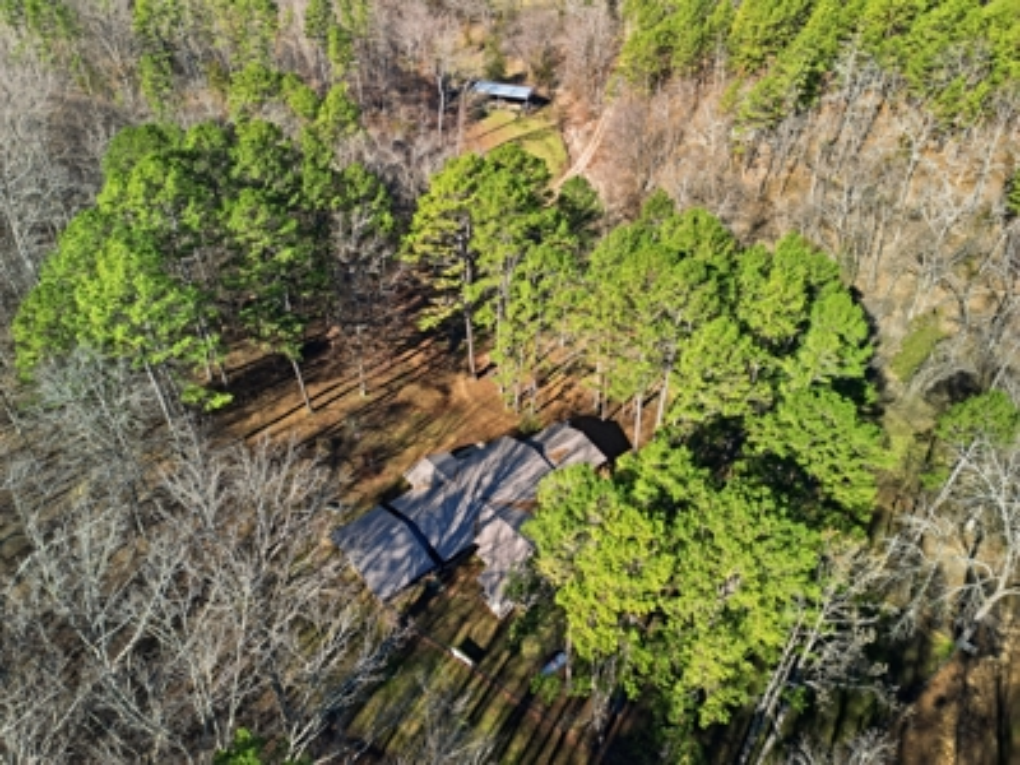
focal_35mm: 24
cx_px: 510
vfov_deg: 56.8
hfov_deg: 71.6
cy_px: 382
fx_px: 707
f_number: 1.7
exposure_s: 1/640
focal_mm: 6.7
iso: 100
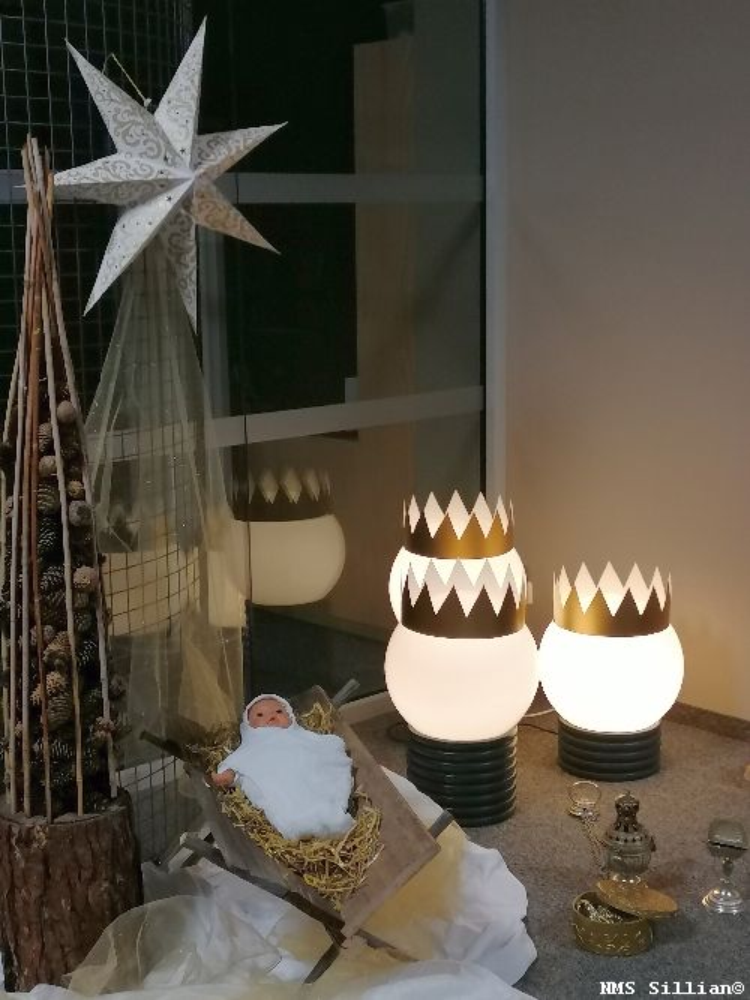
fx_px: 1560
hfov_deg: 27.0
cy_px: 500
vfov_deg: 35.5
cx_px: 375
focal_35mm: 54
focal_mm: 4.75
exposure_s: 1/33.3
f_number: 1.8
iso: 250
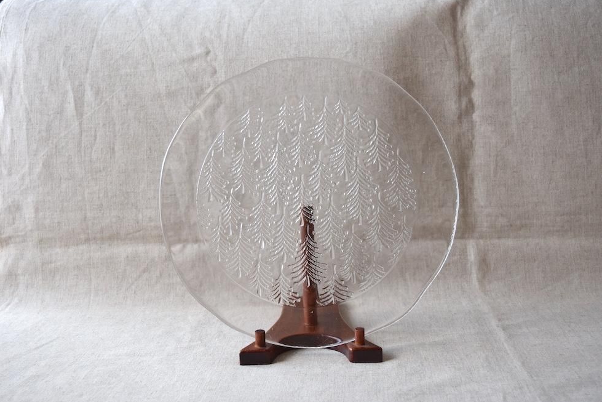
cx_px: 307
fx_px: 769
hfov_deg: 42.7
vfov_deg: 29.3
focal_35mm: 46
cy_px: 203
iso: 500
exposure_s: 1/60
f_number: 5
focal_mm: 30
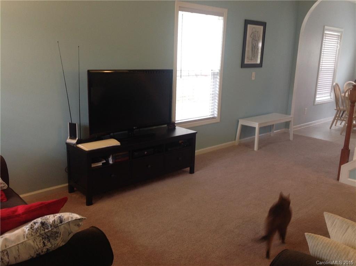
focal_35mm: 35
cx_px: 178
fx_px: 359
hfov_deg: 52.7
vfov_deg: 40.6
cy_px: 133
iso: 80
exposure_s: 1/15
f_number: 2.4
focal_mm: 4.28
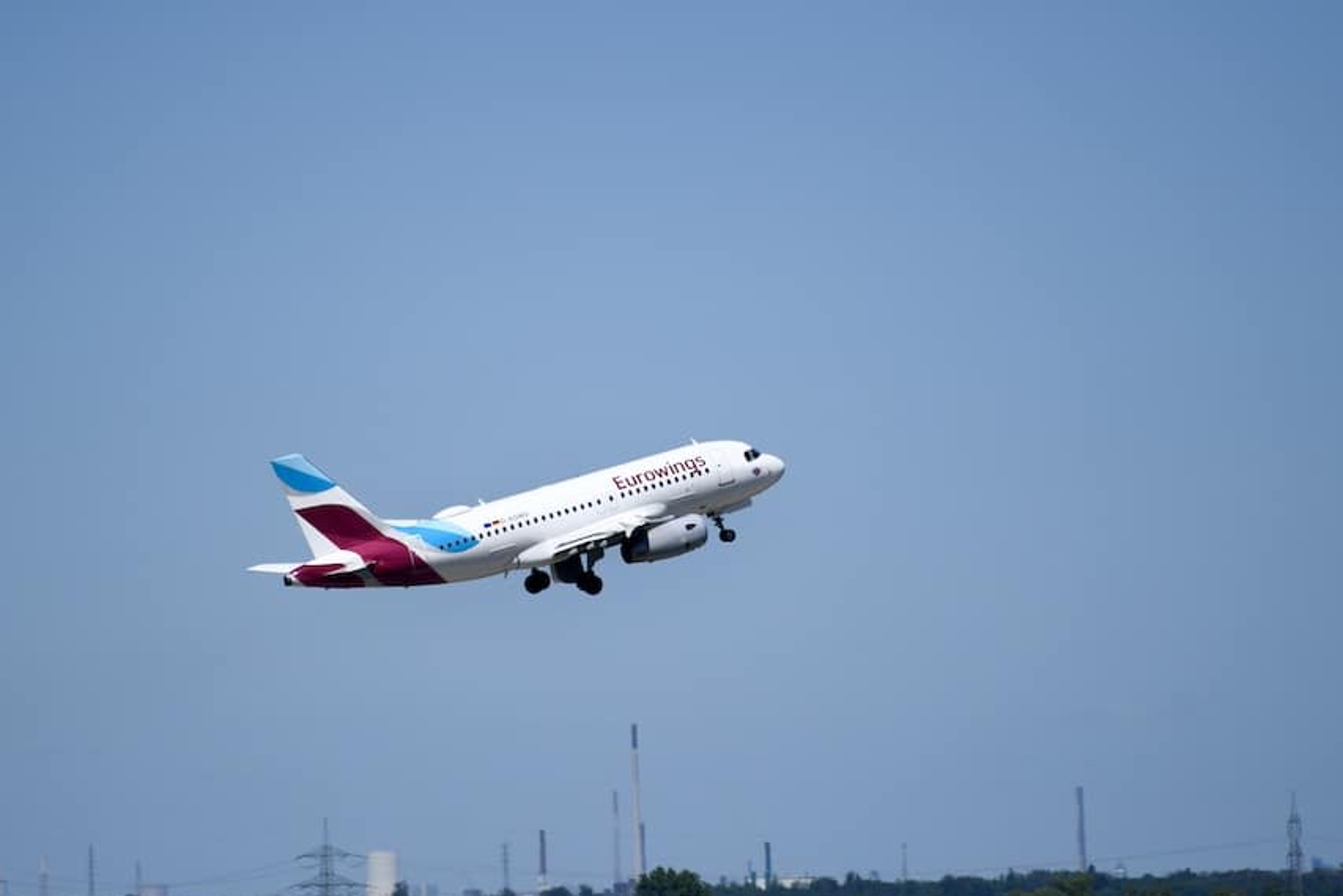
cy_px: 486
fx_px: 8954
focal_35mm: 240
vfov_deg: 5.7
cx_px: 542
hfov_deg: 8.6
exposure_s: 1/5000
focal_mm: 200
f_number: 2.8
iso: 100
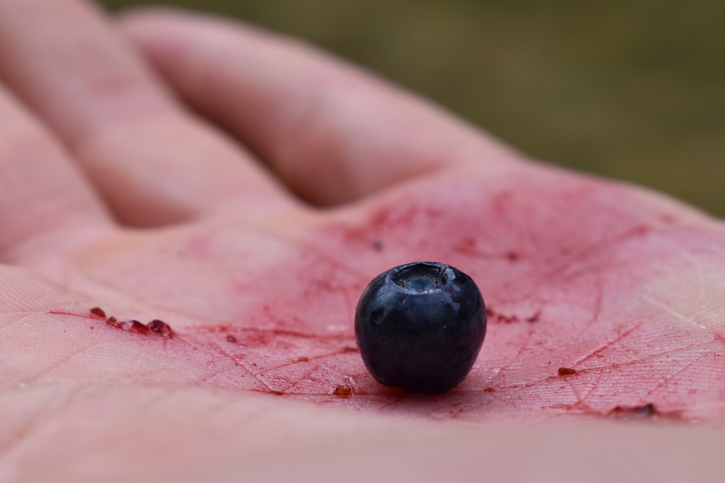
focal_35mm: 82
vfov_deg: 16.6
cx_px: 362
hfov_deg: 24.6
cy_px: 242
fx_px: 1661
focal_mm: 55
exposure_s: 1/320
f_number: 9
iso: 200
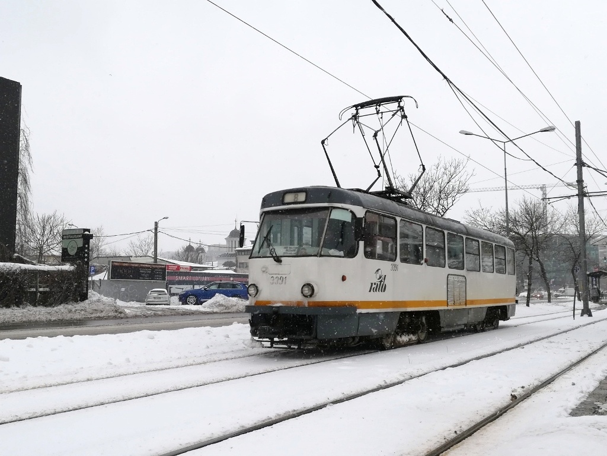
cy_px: 228
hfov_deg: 54.0
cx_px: 304
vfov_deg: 41.8
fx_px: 596
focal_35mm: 34
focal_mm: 3.83
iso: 50
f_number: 2.2
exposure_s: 1/505
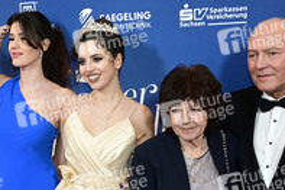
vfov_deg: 24.3
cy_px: 146
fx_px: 435
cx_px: 72
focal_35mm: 55
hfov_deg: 35.5
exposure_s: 1/160
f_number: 5.6
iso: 1250
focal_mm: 24
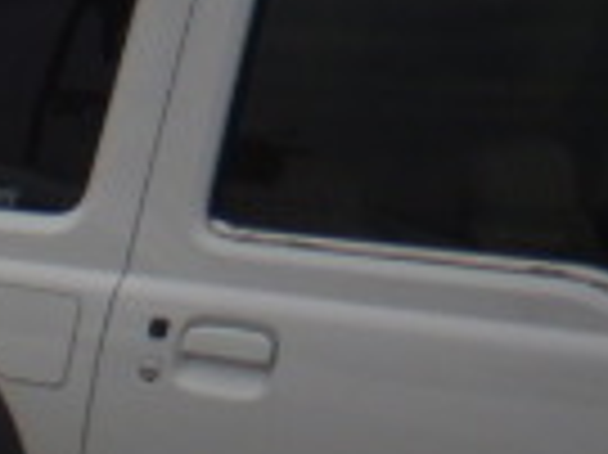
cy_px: 953
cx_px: -748
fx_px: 2001
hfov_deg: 13.6
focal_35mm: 114
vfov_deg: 11.5
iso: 125
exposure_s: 1/320
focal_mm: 4.3
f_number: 2.8
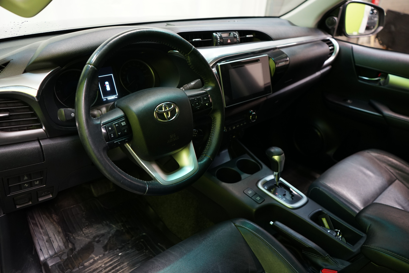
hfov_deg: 65.5
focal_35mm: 28
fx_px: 318
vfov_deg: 46.4
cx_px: 204
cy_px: 136
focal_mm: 28
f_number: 3.5
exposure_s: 1/30
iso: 800
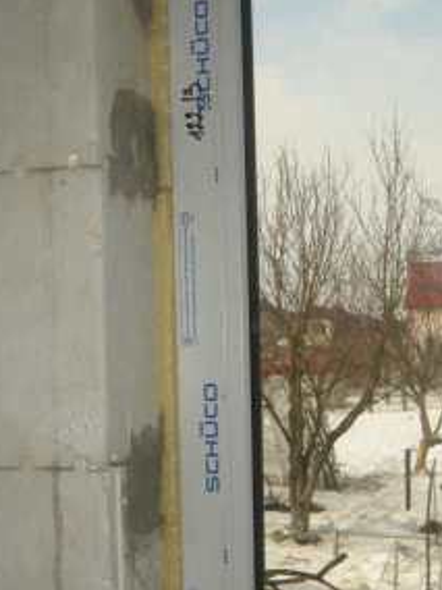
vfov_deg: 26.7
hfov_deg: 20.4
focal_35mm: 72
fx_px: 1226
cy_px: 445
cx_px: 151
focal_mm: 8.5
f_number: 2.9
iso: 64
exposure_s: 1/1000
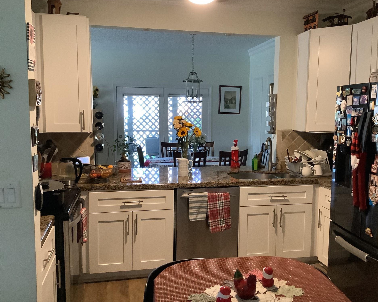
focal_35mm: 33
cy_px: 149
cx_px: 197
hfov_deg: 54.2
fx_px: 369
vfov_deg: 44.5
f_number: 2.4
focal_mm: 3.3
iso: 400
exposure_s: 1/40
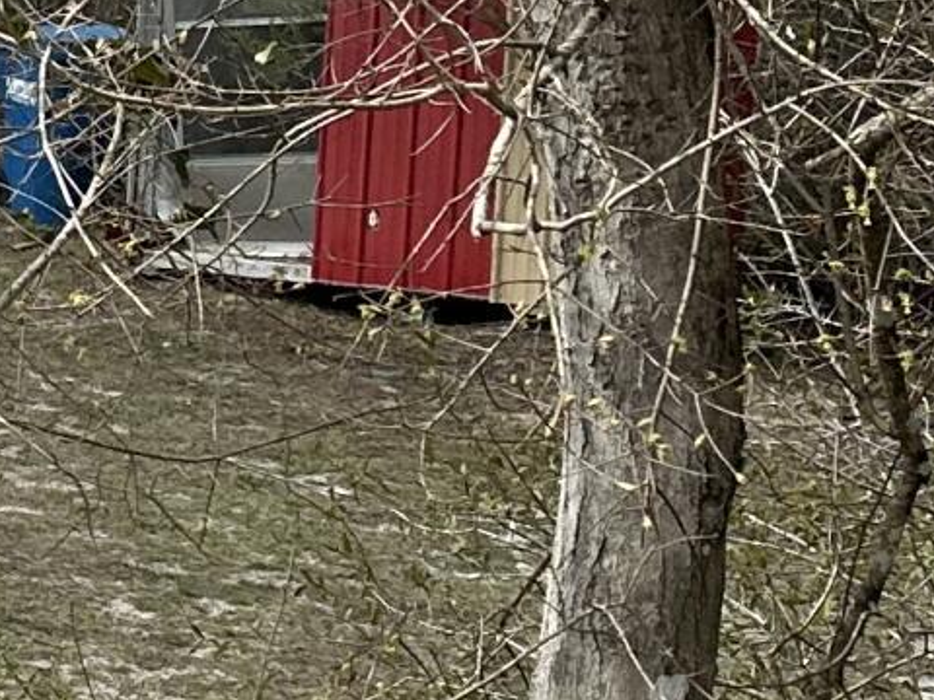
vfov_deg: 9.9
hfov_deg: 11.2
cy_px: 218
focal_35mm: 150
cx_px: -1234
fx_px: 4047
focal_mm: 6.86
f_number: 1.78
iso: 80
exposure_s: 1/3597
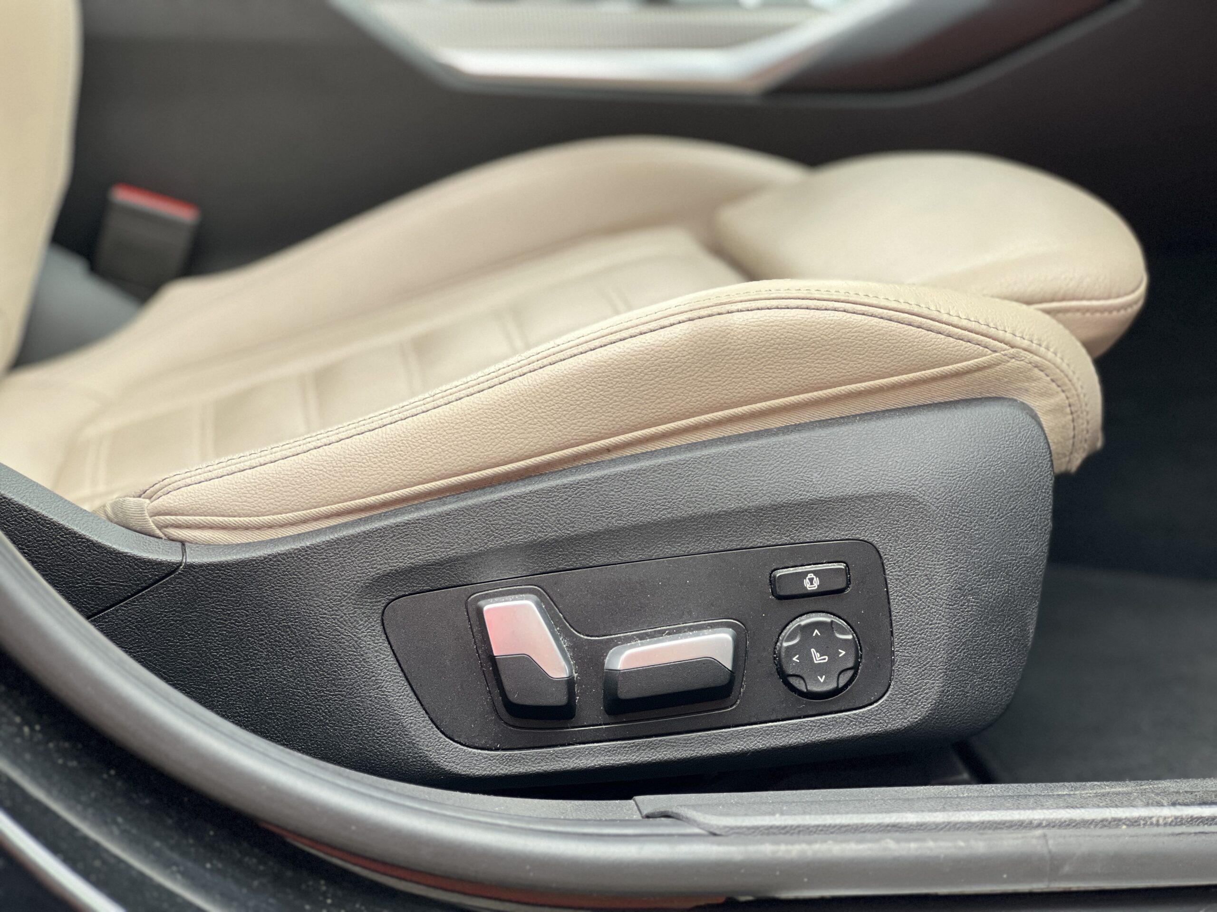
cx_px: 608
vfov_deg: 19.1
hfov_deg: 25.3
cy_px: 456
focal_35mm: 77
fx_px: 2707
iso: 250
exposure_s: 1/109
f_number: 2.8
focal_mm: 9
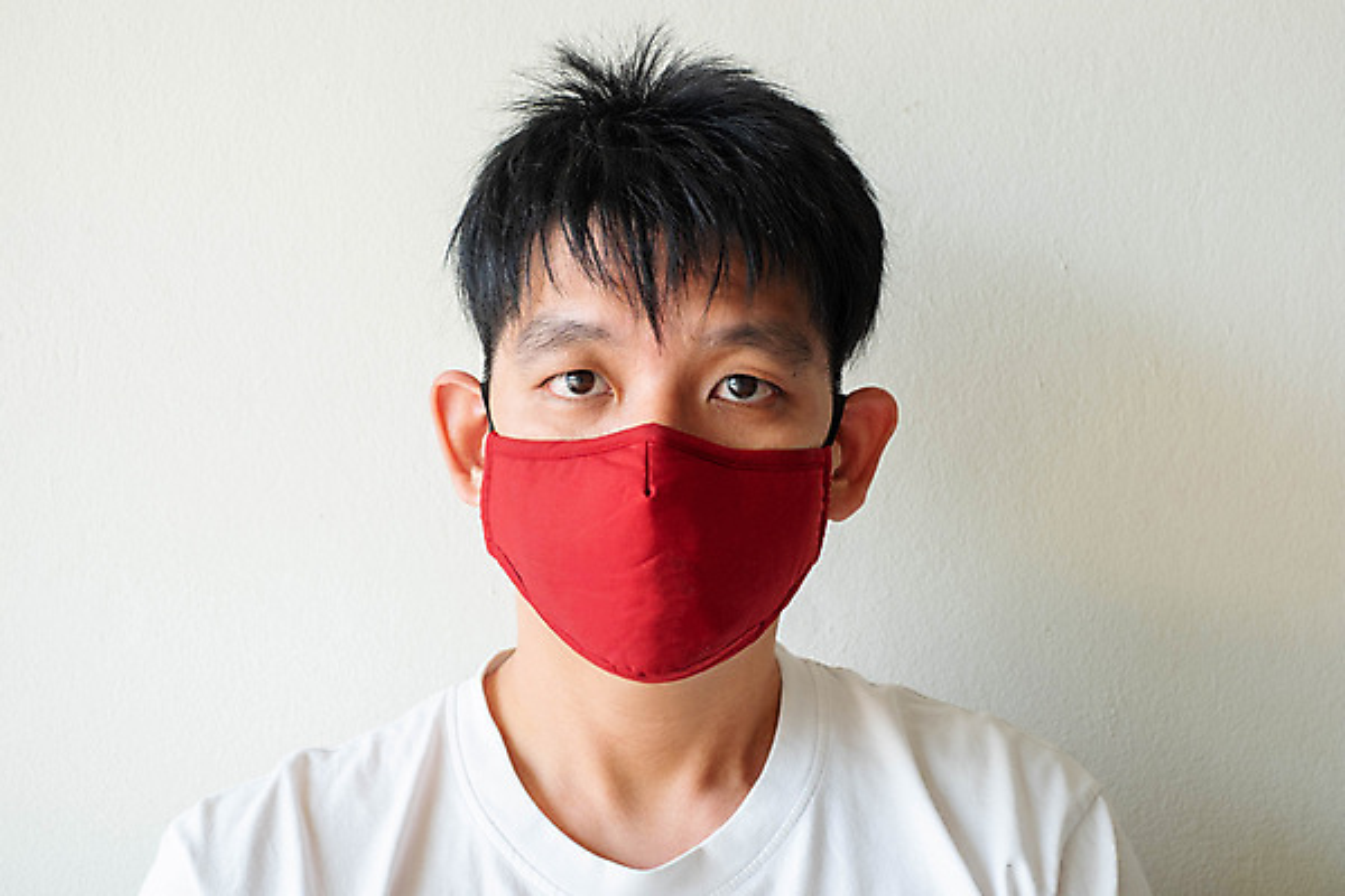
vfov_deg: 25.5
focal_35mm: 53
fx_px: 1980
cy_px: 448
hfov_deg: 37.5
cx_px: 672
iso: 200
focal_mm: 35
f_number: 5.6
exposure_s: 1/25
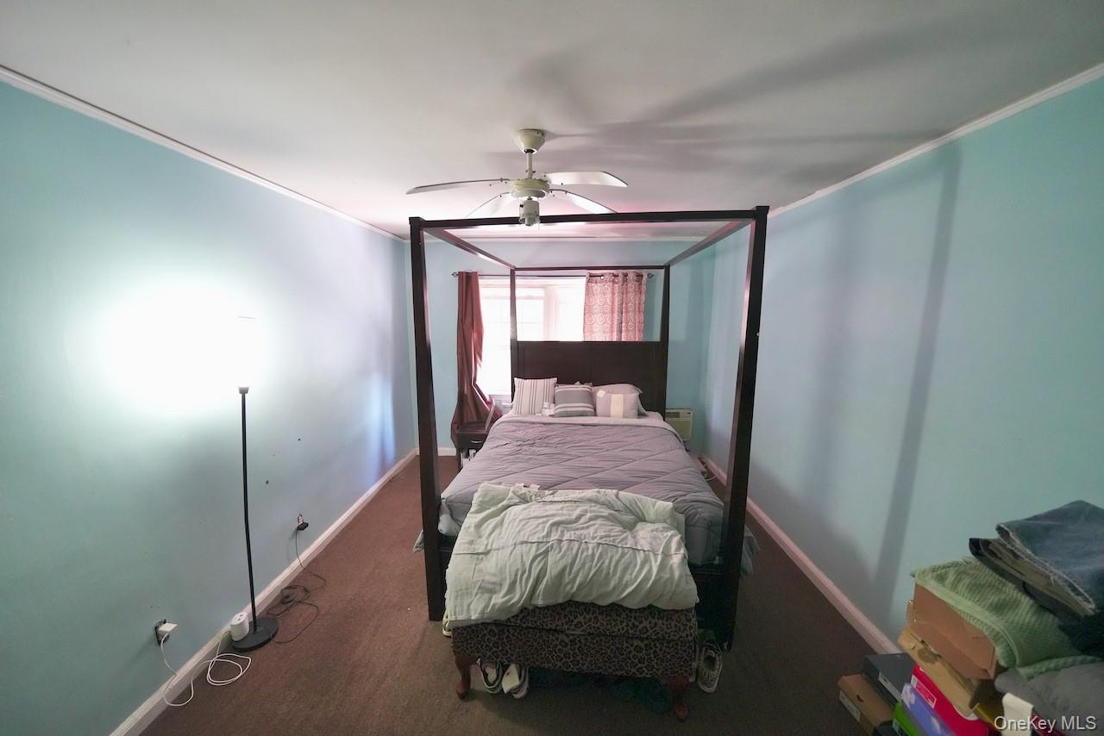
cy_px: 368
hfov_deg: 112.6
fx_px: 368
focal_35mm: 12
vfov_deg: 90.0
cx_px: 552
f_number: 4
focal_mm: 12
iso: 5000
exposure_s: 1/80
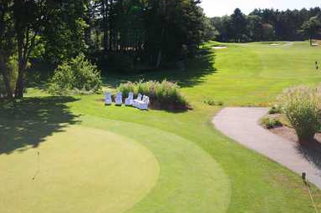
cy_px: 99
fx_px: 445
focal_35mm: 50
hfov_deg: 39.5
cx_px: 135
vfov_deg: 26.9
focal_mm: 20
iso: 200
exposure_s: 1/500
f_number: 5.6
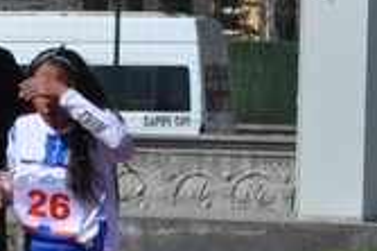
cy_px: 181
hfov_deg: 3.4
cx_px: 115
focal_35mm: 614
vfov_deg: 2.2
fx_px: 6423
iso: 1250
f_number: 16
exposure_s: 1/1000
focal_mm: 105
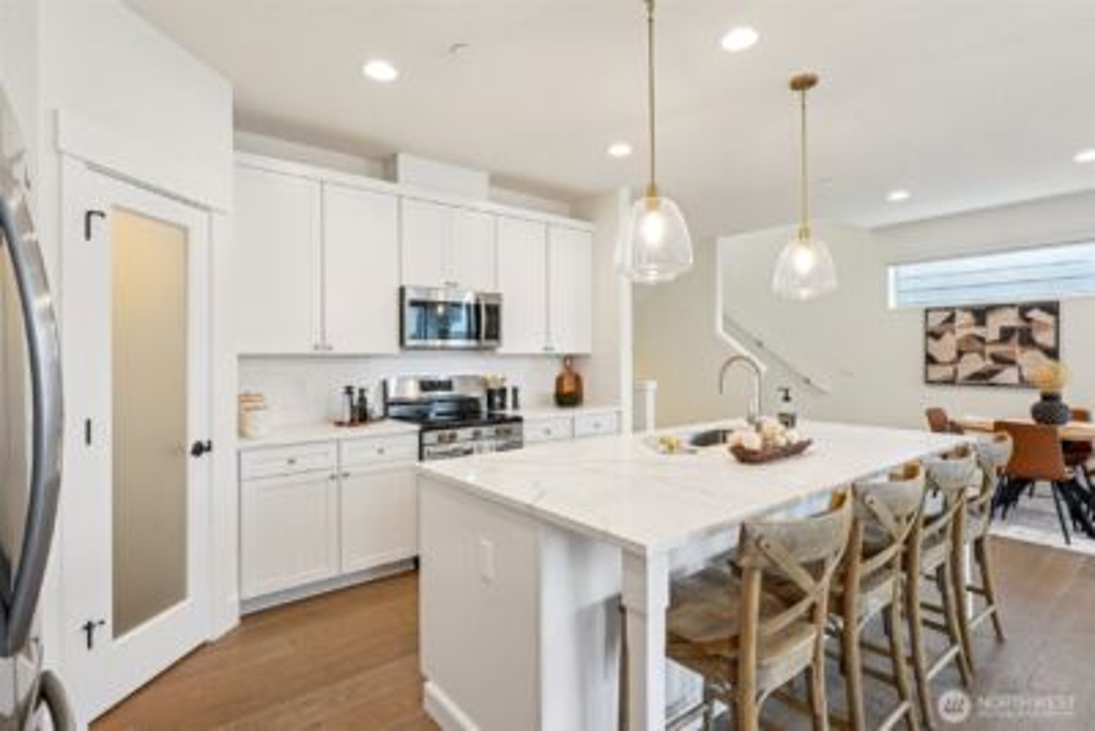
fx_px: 517
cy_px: 366
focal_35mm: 17
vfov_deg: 70.5
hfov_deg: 93.3
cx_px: 548
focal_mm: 17
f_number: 8
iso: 400
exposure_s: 1/30
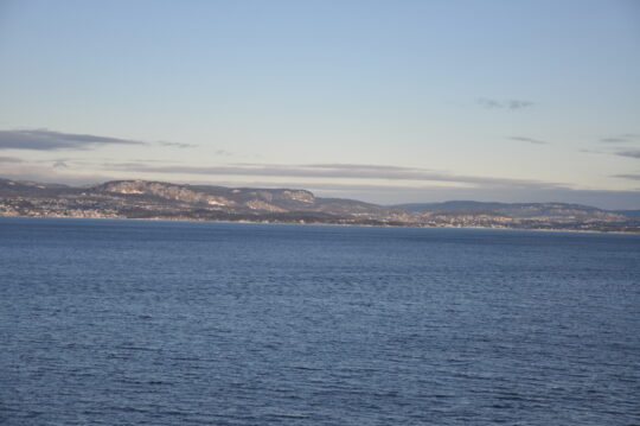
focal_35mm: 78
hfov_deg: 26.0
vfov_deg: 17.5
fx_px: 1385
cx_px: 320
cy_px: 213
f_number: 5
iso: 200
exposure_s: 1/640
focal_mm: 52
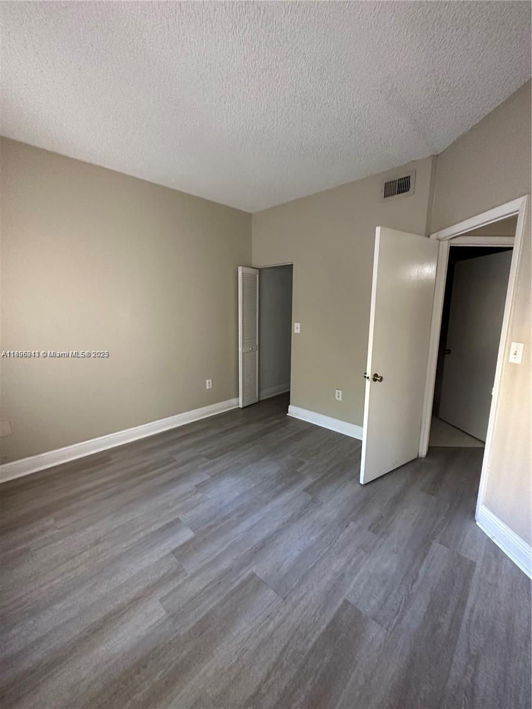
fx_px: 287
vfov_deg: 102.1
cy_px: 354
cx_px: 266
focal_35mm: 14
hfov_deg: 85.7
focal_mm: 2.22
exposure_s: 1/60
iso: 640
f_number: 2.2
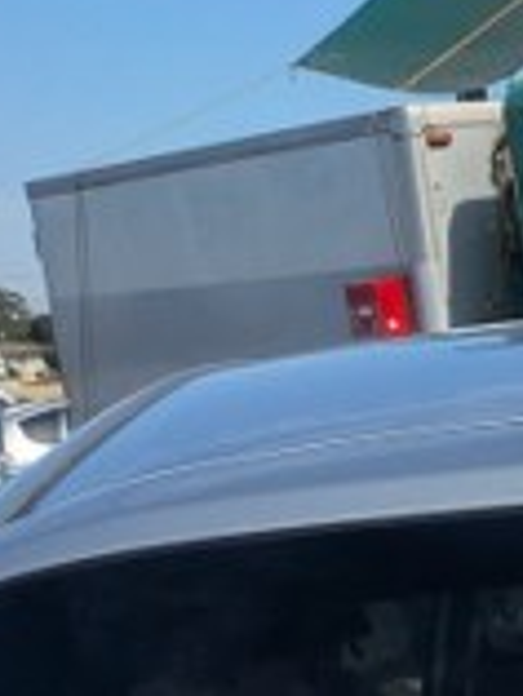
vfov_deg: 13.8
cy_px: 1263
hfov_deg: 10.9
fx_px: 2555
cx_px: 951
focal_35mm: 127
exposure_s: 1/4739
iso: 47
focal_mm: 5.43
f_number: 1.89
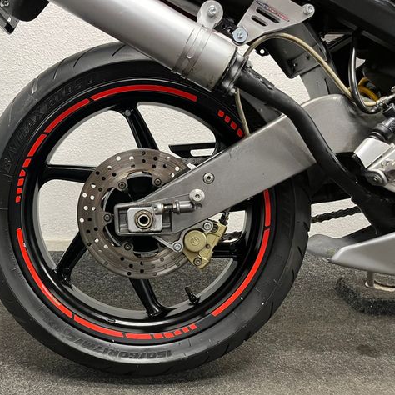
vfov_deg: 52.5
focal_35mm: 31
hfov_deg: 51.7
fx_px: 400
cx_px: 135
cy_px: 199
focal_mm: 5.1
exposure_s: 1/50
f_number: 1.6
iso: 200
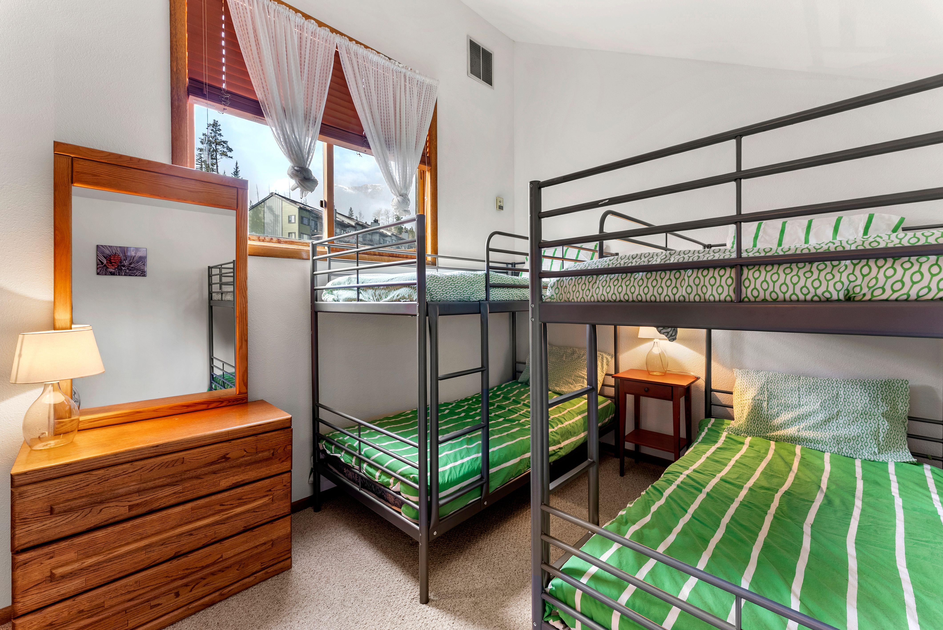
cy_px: 315
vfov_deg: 81.3
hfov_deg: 104.2
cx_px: 472
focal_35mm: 14
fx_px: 367
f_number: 7.1
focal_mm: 14
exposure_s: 1/2.5
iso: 200
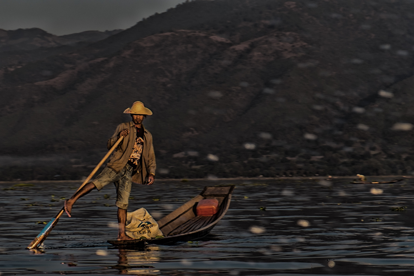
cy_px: 138
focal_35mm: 83
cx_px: 207
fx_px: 954
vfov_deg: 16.5
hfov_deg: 24.5
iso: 200
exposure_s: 1/320
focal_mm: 55
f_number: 5.6
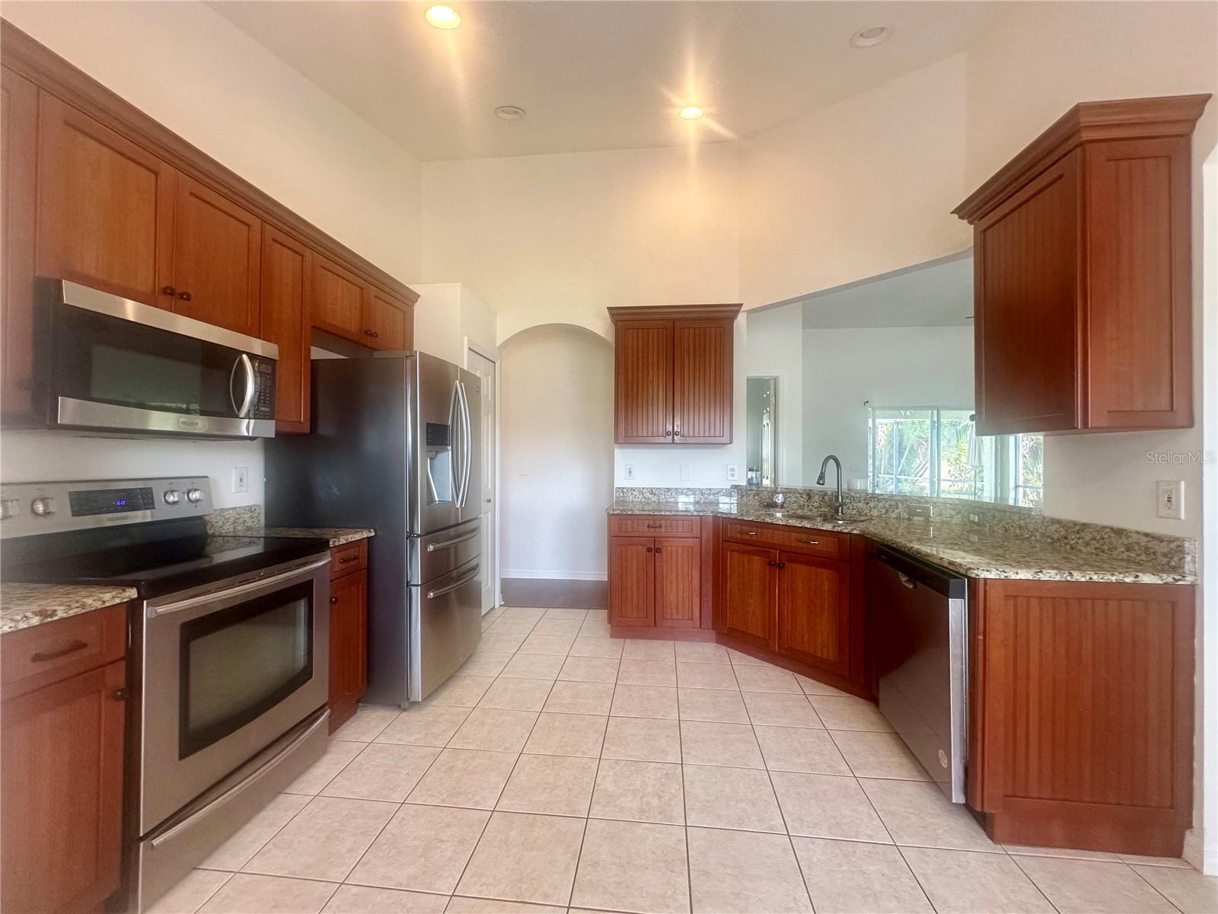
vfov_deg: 85.7
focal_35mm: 14
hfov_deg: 102.1
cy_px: 457
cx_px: 609
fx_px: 493
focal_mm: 2.22
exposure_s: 1/120
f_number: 2.2
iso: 160
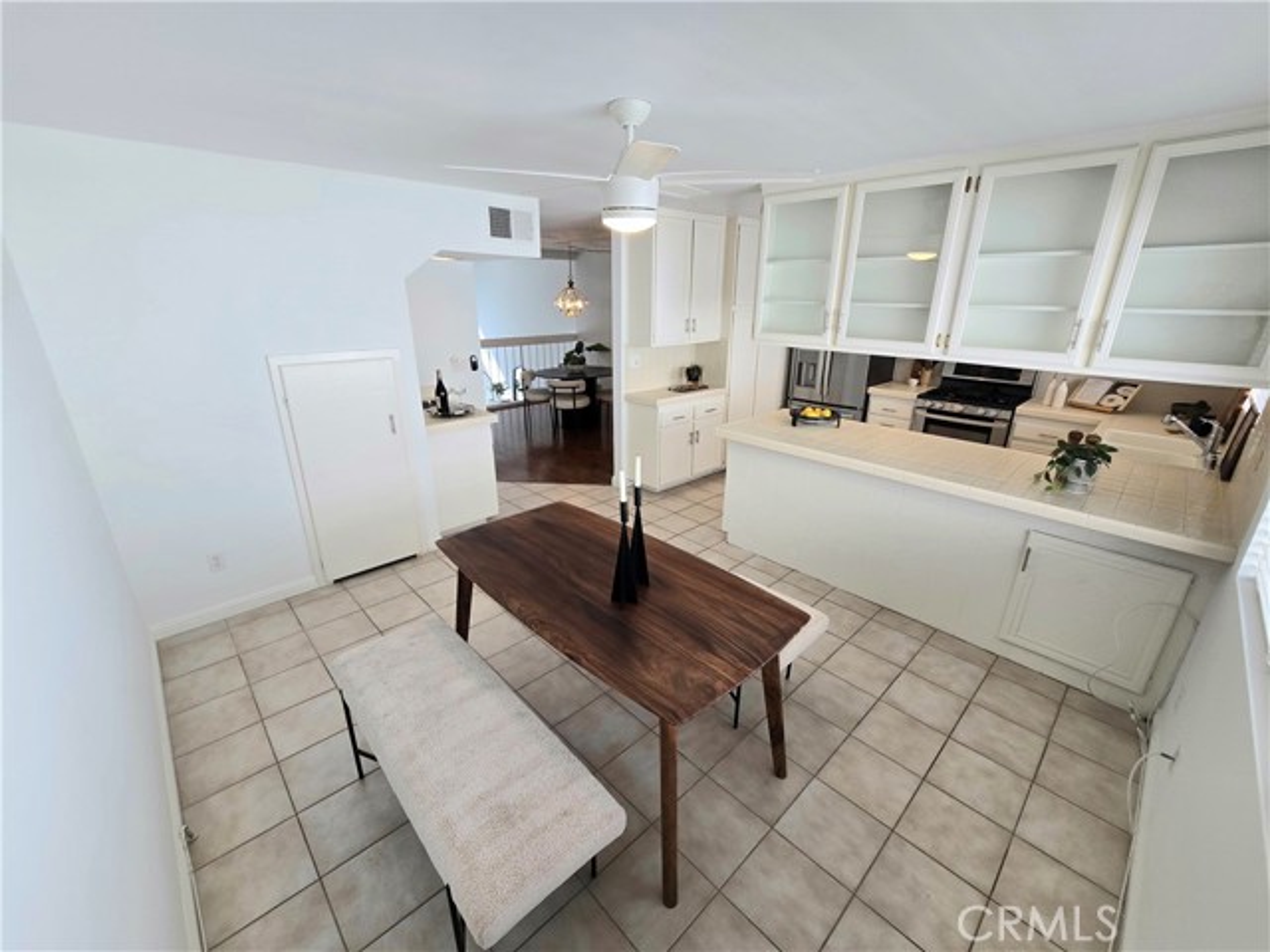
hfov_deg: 106.2
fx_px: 477
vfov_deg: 89.9
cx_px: 635
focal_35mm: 13
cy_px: 476
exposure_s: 1/145
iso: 50
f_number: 2.2
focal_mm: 2.2
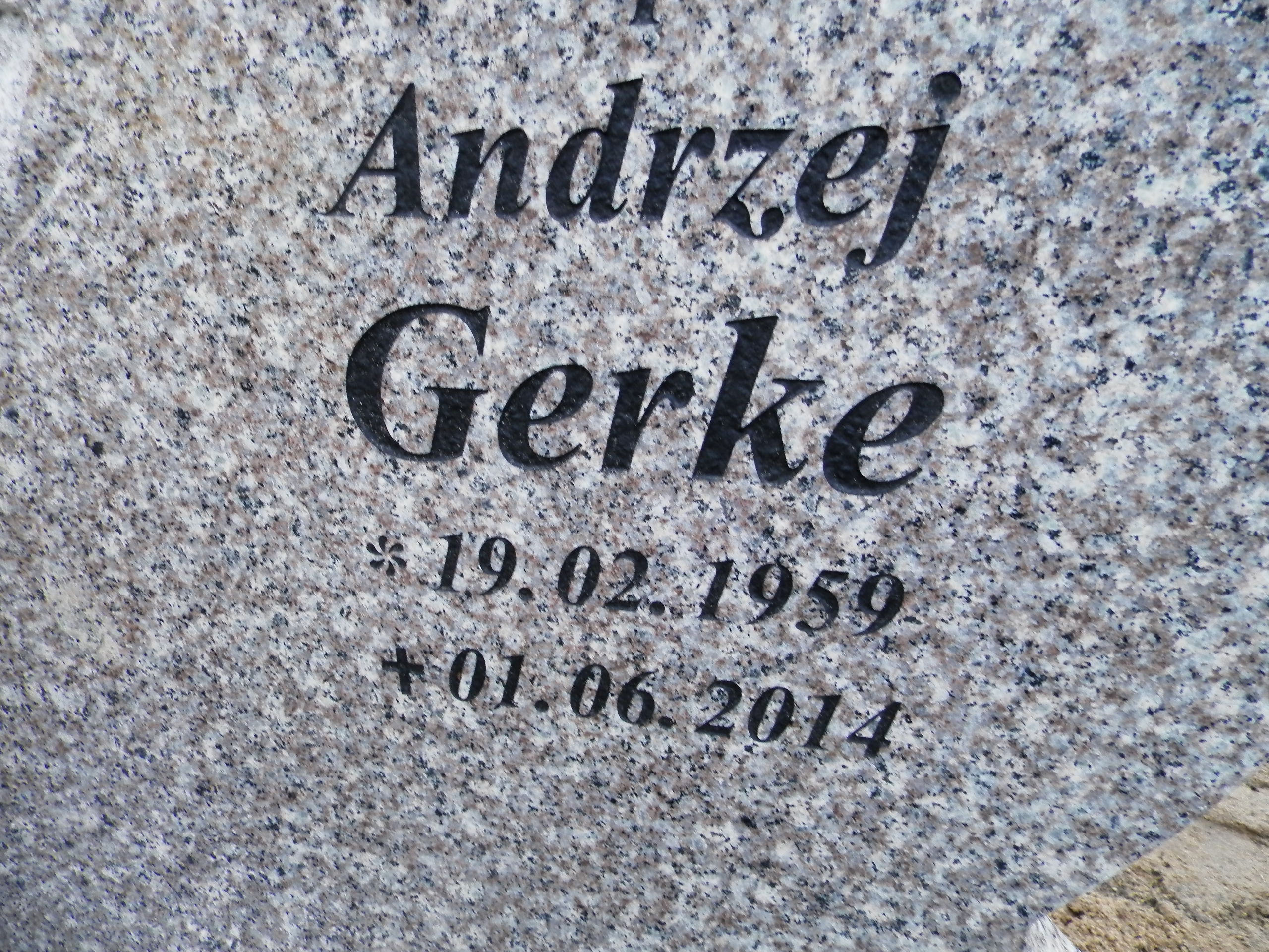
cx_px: 634
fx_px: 916
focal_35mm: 25
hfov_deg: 69.4
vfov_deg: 54.9
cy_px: 476
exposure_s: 1/30
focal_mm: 4.5
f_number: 3.1
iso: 100
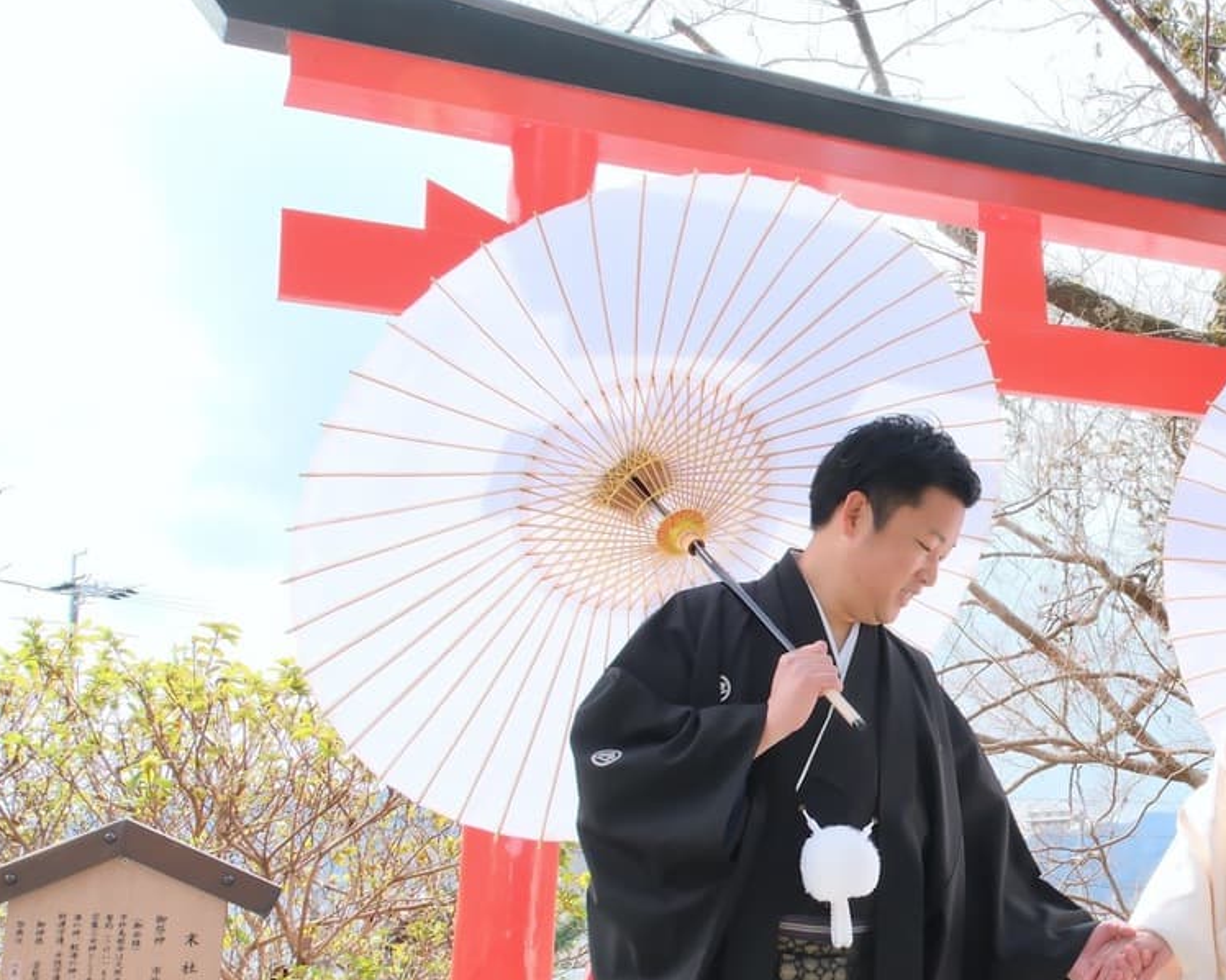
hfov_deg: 37.0
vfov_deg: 31.9
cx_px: 1110
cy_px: 639
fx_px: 1705
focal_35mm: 47
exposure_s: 1/125
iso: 800
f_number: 7.1
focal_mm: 17
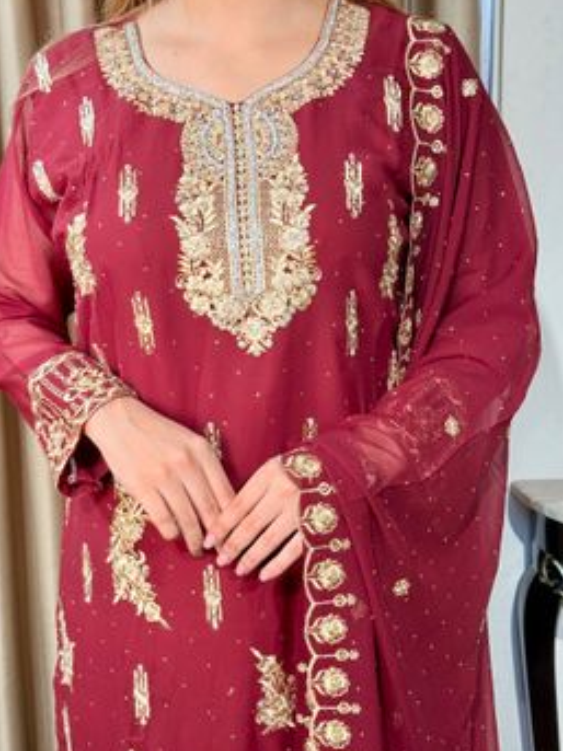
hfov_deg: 26.1
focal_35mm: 56
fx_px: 1215
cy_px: 409
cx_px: 243
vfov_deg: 34.3
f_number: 1.78
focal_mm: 6.76
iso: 64
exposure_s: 1/171
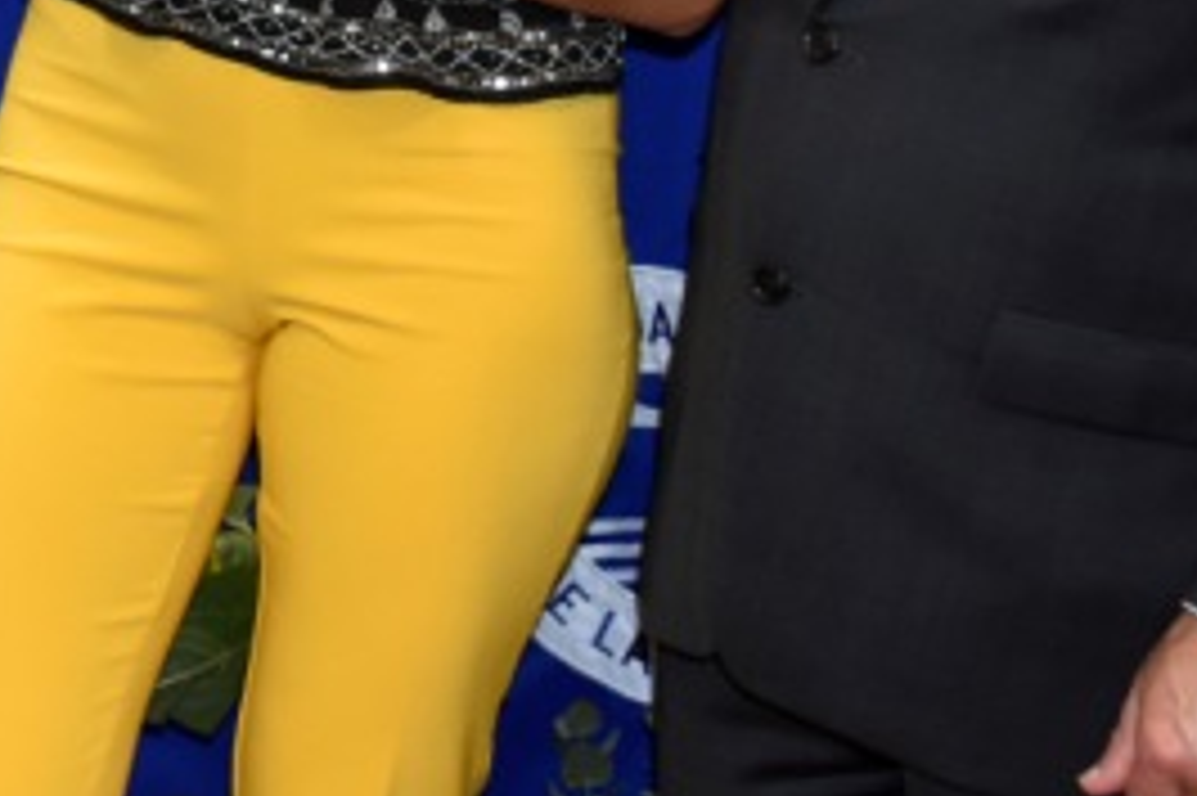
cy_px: -438
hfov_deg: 14.5
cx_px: -536
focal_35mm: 133
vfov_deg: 10.0
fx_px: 4417
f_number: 5
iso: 800
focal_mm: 23
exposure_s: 1/100
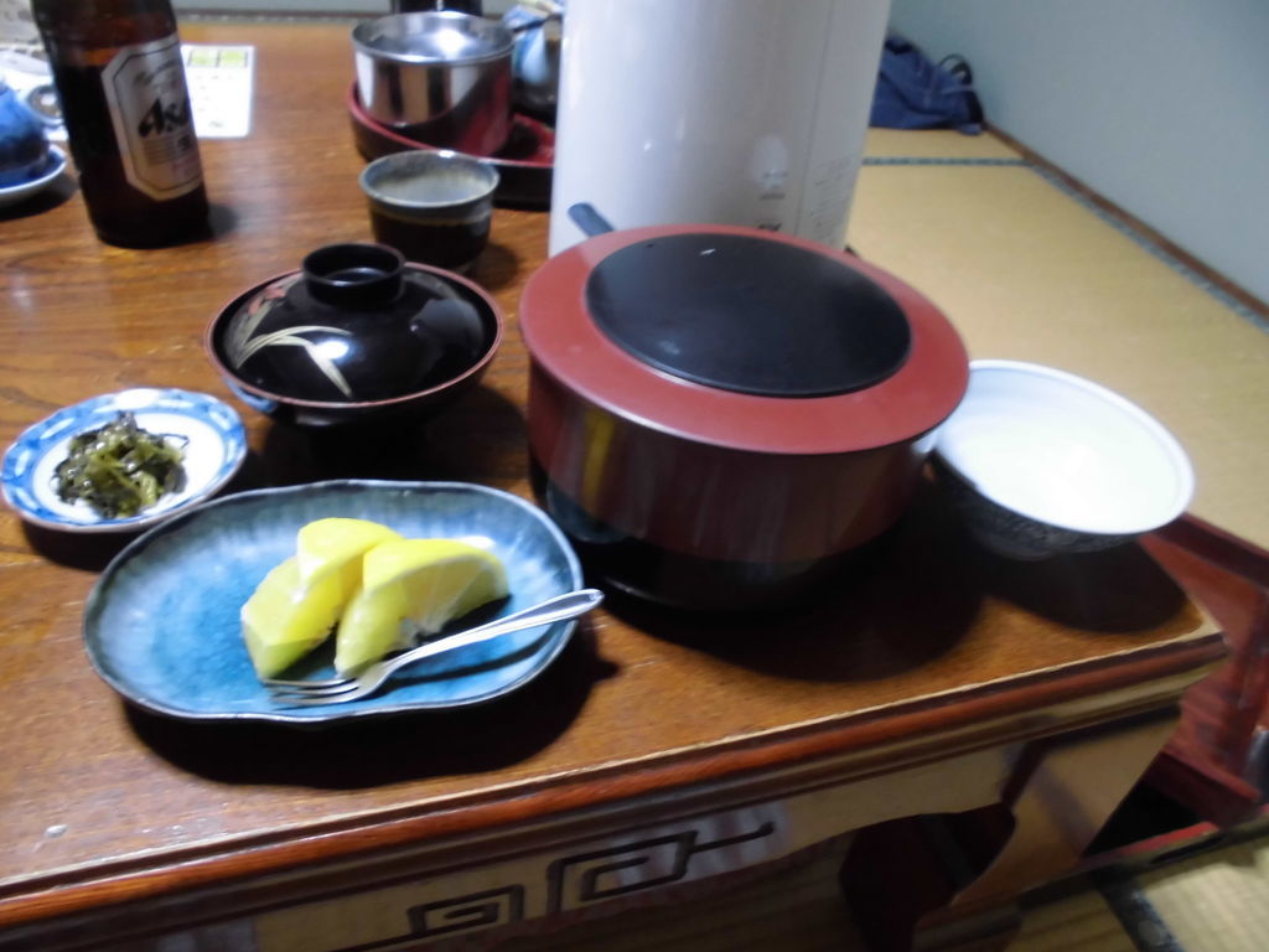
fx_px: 953
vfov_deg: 53.1
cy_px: 476
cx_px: 634
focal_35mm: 26
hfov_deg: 67.3
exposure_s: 1/10
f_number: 3.5
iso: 400
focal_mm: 4.6
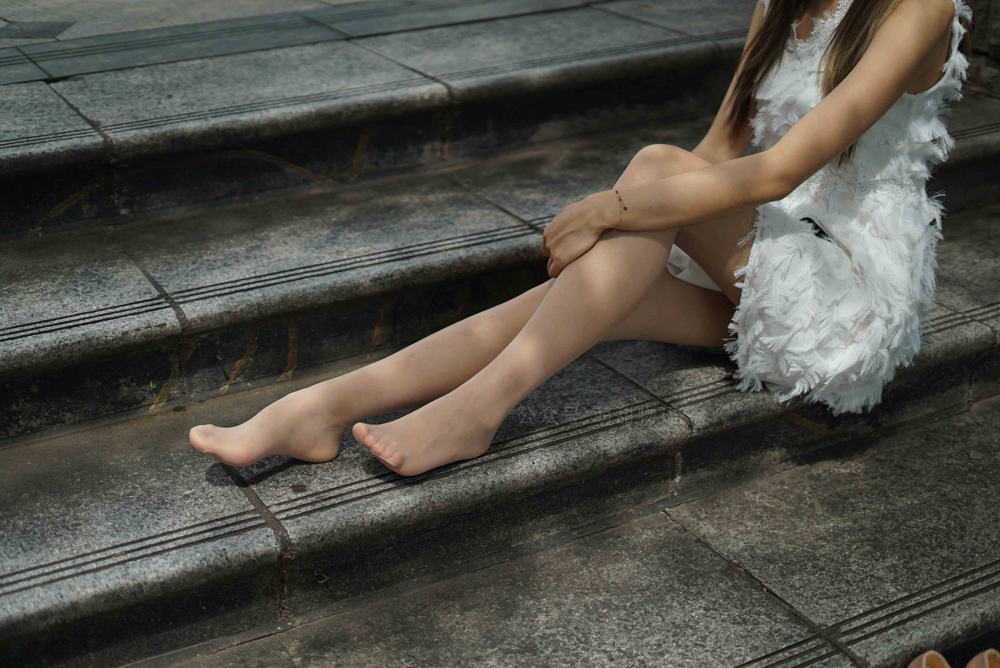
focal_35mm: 50
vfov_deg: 27.0
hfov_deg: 39.6
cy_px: 334
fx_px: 1390
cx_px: 500
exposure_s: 1/8000
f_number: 2
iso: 320
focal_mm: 50
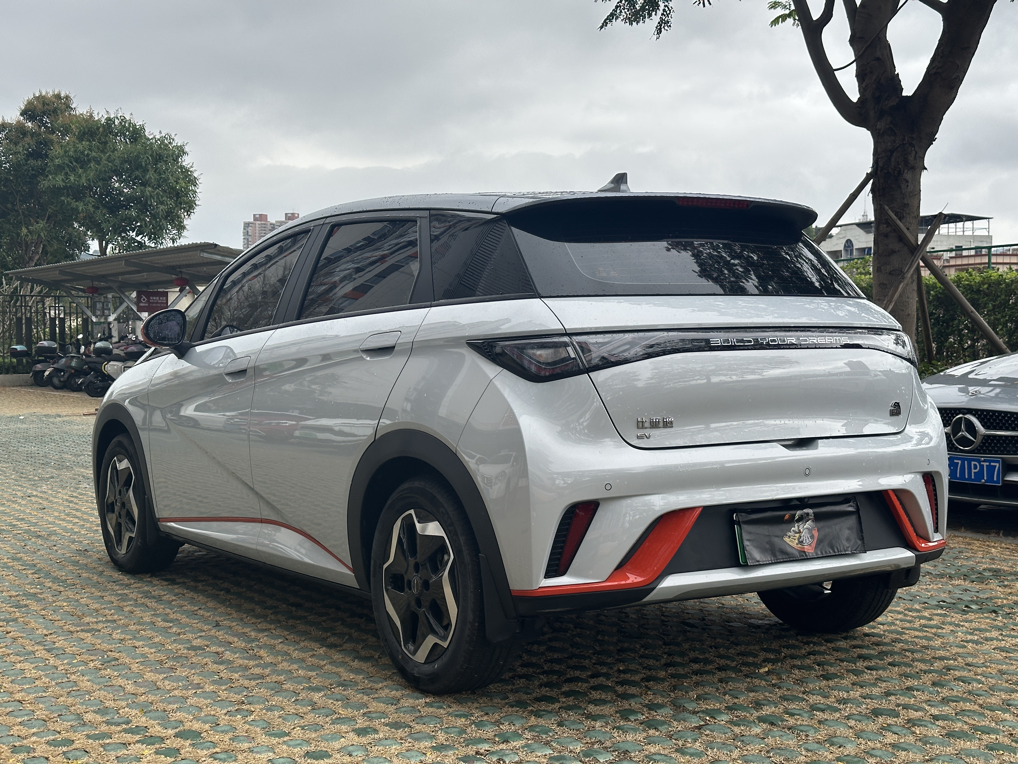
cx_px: 509
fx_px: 1412
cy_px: 382
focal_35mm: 48
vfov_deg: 30.3
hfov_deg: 39.7
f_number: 1.78
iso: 64
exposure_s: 1/745
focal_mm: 6.86
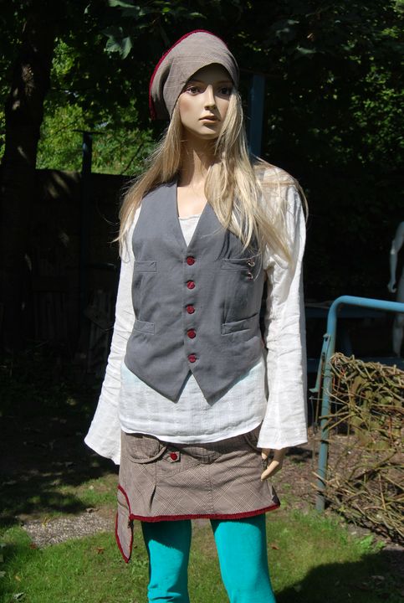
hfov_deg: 30.0
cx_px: 202
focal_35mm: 45
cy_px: 302
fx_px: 754
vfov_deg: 43.5
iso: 100
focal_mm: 30
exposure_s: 1/320
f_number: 9
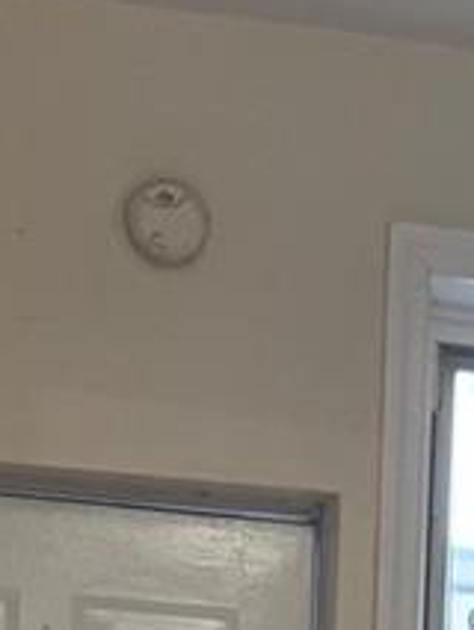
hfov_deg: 8.3
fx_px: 3155
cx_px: 794
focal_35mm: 173
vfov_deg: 10.5
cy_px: 1263
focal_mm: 6.76
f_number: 1.78
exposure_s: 1/60
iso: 250
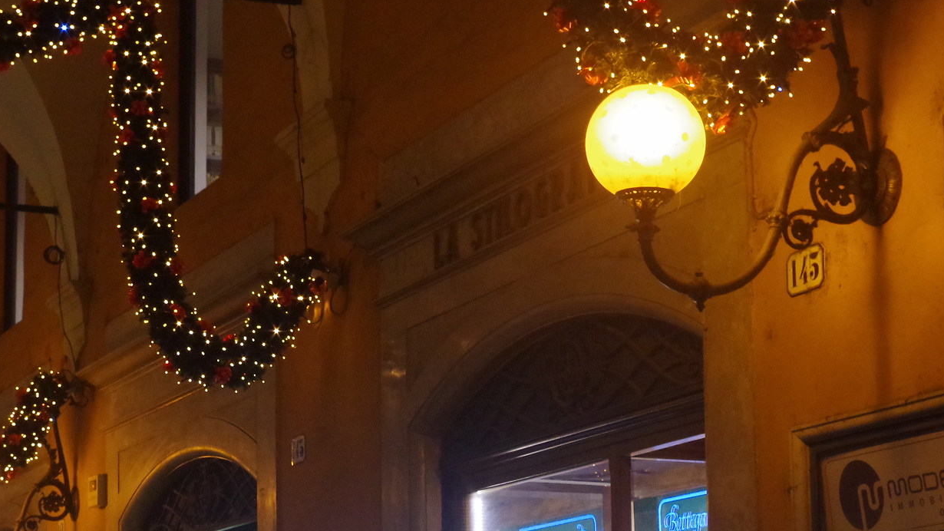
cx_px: 279
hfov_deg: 22.5
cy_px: 506
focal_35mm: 94
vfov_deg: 12.7
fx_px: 2353
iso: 3200
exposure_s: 1/60
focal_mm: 30.63
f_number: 8
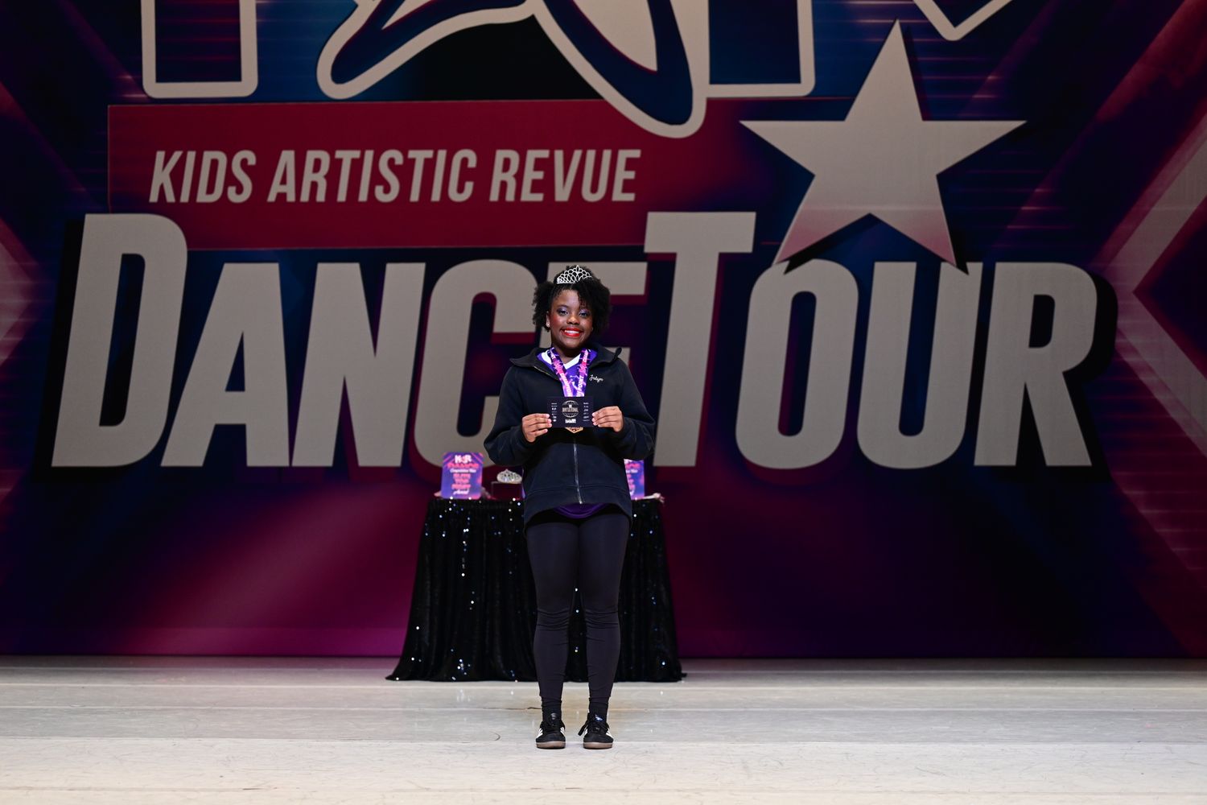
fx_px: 2347
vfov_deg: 19.5
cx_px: 604
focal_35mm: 70
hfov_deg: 28.8
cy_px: 402
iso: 1600
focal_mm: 70
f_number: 2.8
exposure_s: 1/800
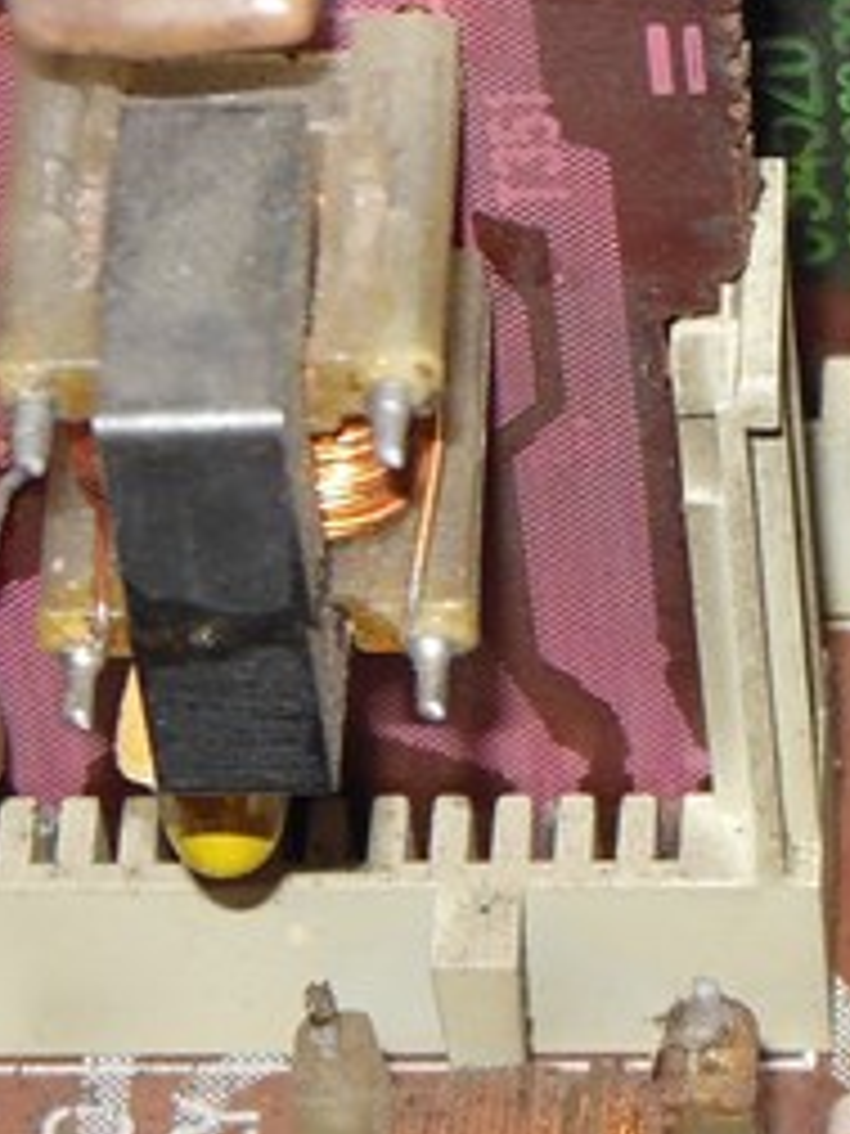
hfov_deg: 10.8
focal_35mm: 135
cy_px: 544
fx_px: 4420
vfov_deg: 14.6
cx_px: 985
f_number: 4.4
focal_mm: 13.6
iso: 200
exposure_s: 1/60
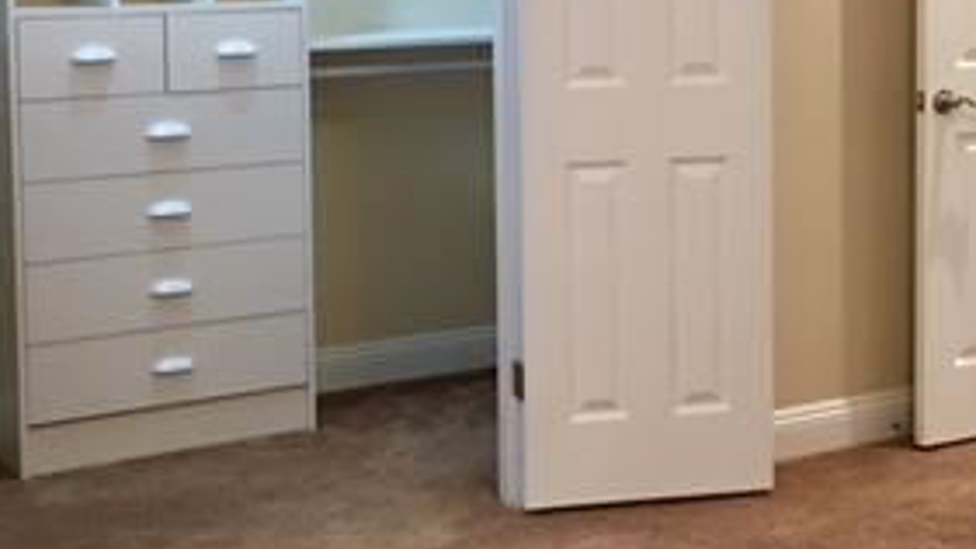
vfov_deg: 16.5
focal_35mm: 72
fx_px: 1863
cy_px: 63
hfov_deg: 29.0
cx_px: 691
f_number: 2.2
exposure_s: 1/15
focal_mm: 4.15
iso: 64
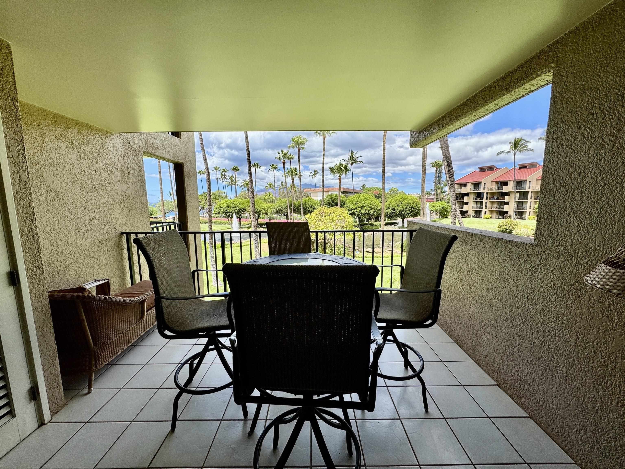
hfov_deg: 102.1
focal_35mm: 14
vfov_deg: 85.7
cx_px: 312
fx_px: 253
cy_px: 234
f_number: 2.2
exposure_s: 1/1277
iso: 40
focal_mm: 2.22
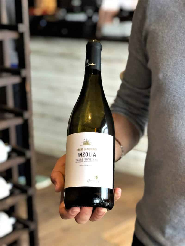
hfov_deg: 25.7
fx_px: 406
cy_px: 123
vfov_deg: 33.8
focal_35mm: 57
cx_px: 92
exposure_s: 1/33
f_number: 2.8
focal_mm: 6.6
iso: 500
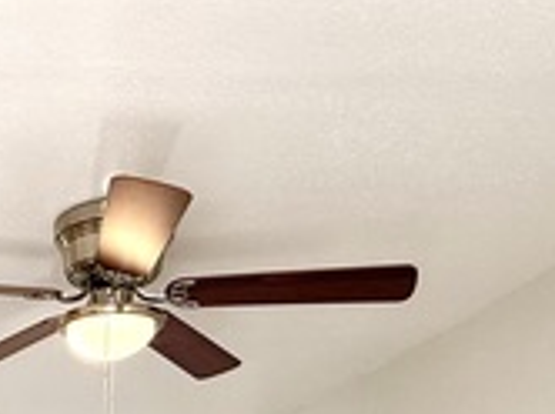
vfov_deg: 19.8
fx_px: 865
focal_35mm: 54
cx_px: -23
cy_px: 748
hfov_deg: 32.2
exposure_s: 1/120
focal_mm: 2.22
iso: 125
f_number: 2.2
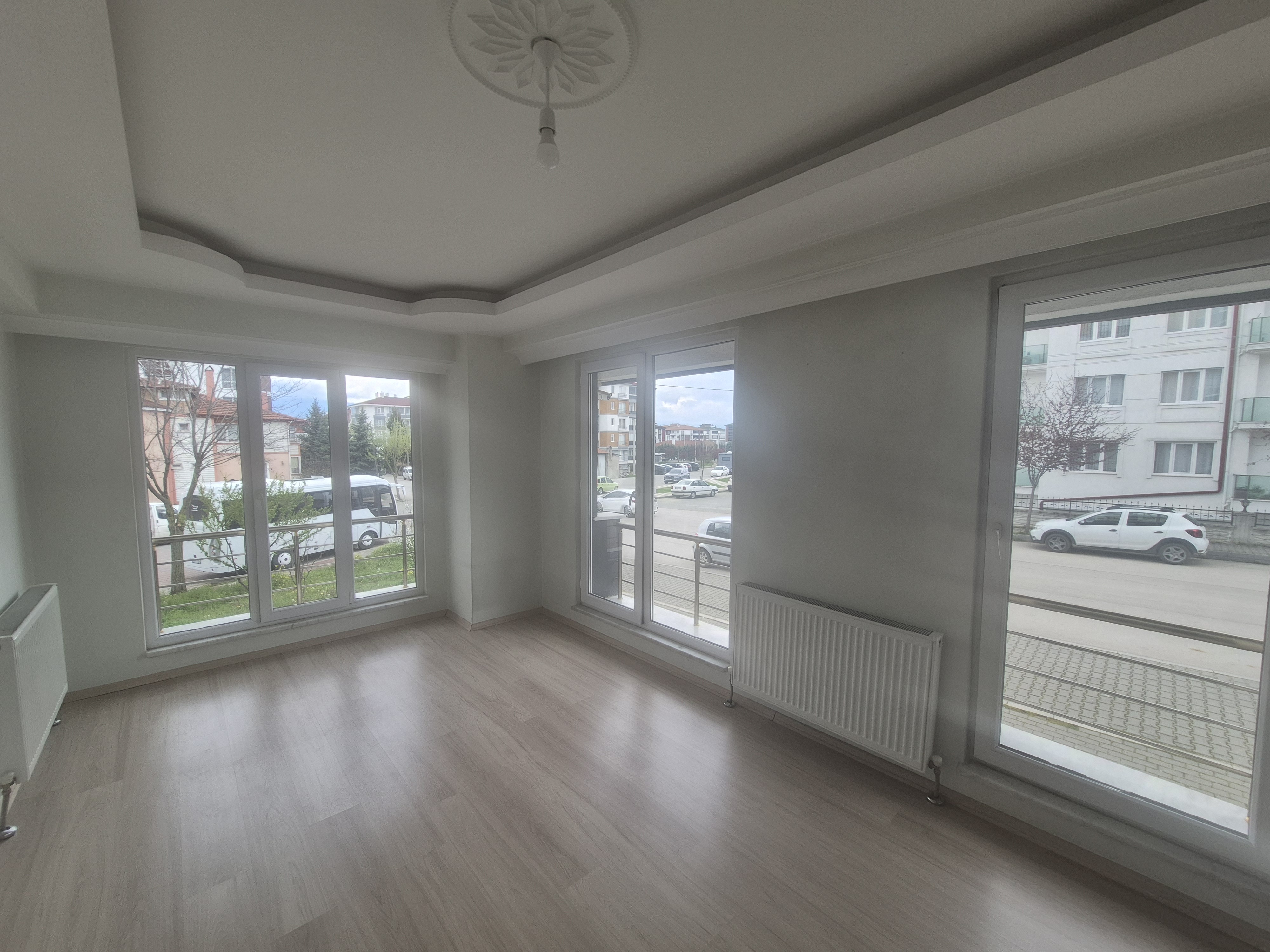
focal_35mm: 13
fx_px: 477
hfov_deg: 106.2
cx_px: 635
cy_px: 476
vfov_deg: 89.9
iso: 50
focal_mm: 1.74
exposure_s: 1/228
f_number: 2.2
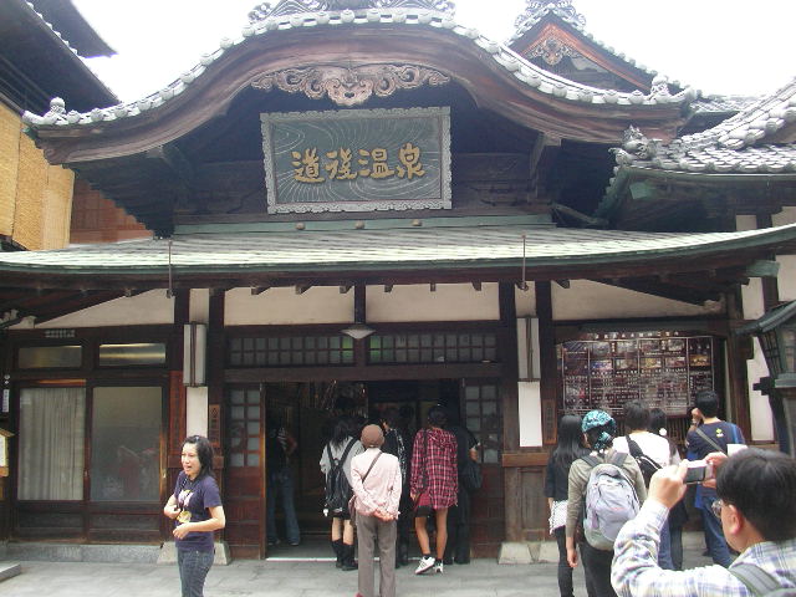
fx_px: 851
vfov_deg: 38.7
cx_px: 398
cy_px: 298
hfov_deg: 50.1
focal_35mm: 37
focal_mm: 5.7
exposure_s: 1/80
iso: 80
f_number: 2.8
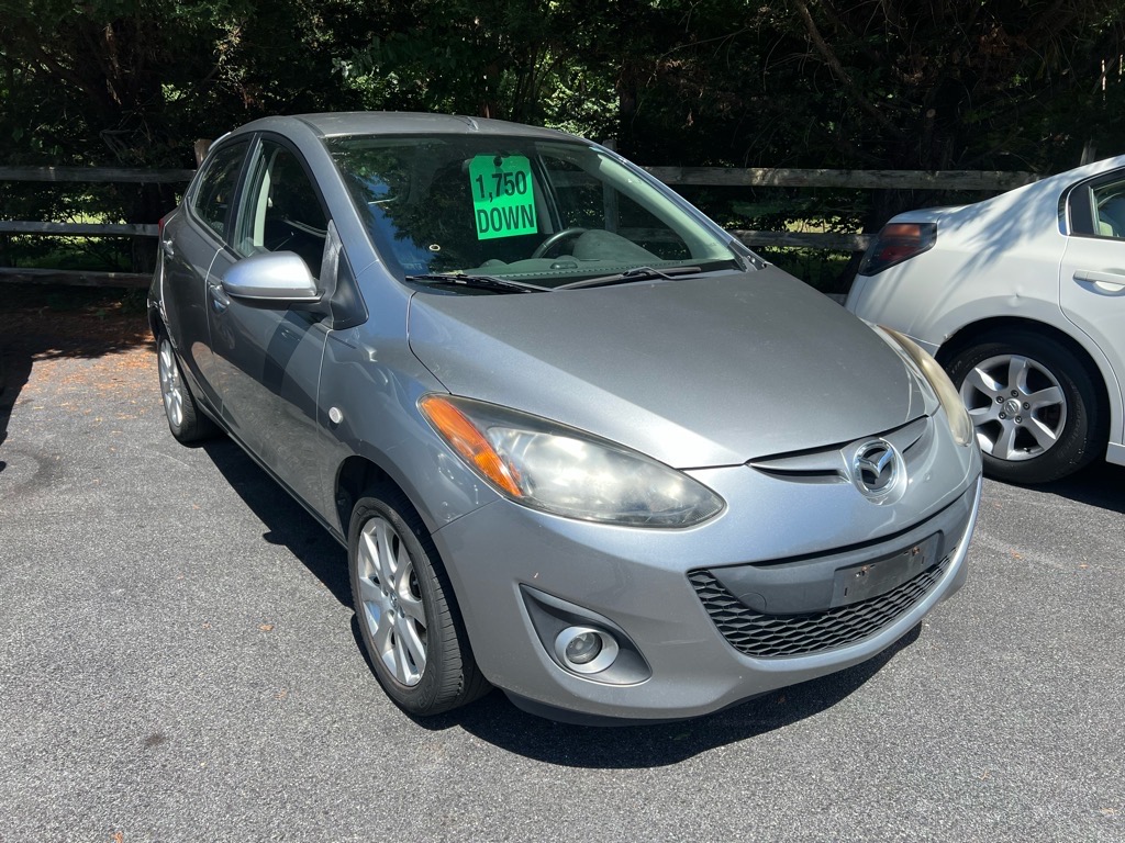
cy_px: 422
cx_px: 562
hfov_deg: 67.3
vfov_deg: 53.1
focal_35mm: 26
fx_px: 845
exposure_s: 1/2513
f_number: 1.5
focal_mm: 5.7
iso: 50
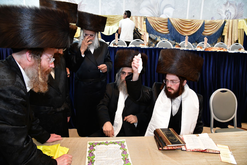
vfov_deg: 53.1
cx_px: 124
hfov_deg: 73.8
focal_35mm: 24
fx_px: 165
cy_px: 82
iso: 2500
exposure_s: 1/100
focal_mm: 24
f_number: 5.6
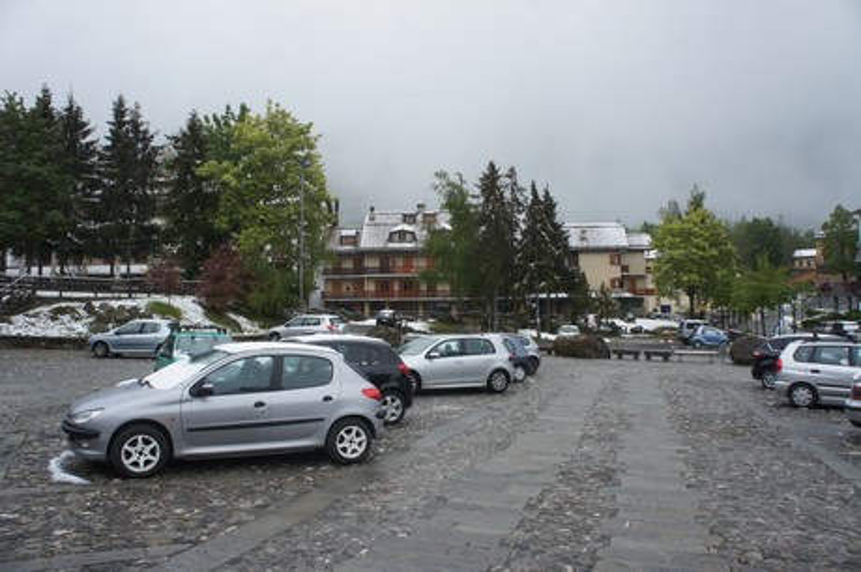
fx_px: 645
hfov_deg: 67.4
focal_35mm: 27
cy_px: 286
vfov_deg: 47.9
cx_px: 430
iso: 200
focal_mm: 18
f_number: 7.1
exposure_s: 1/320
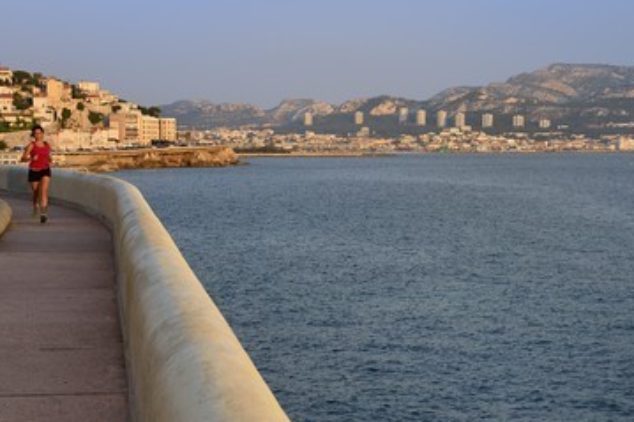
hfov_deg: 24.8
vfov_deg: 16.6
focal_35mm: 82
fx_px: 1443
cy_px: 208
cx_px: 297
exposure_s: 1/200
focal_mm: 70
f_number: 10
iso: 200
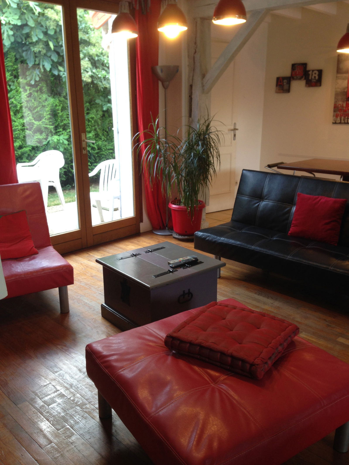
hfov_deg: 42.9
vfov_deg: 55.4
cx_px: 174
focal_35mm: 33
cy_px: 232
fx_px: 444
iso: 50
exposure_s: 1/20
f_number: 2.4
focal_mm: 4.12
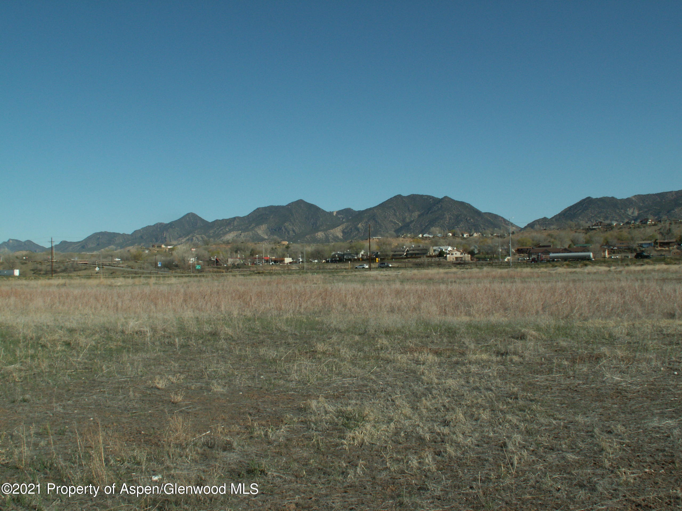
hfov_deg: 52.6
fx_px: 690
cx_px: 341
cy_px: 256
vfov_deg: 40.7
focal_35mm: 35
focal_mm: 5.86
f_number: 8
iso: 50
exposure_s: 1/250
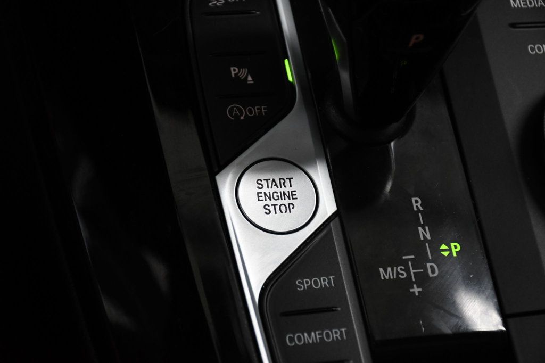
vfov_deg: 13.8
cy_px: 182
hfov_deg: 20.6
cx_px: 272
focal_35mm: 99
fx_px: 1498
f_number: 5.6
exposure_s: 1/500
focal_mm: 66
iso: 2500
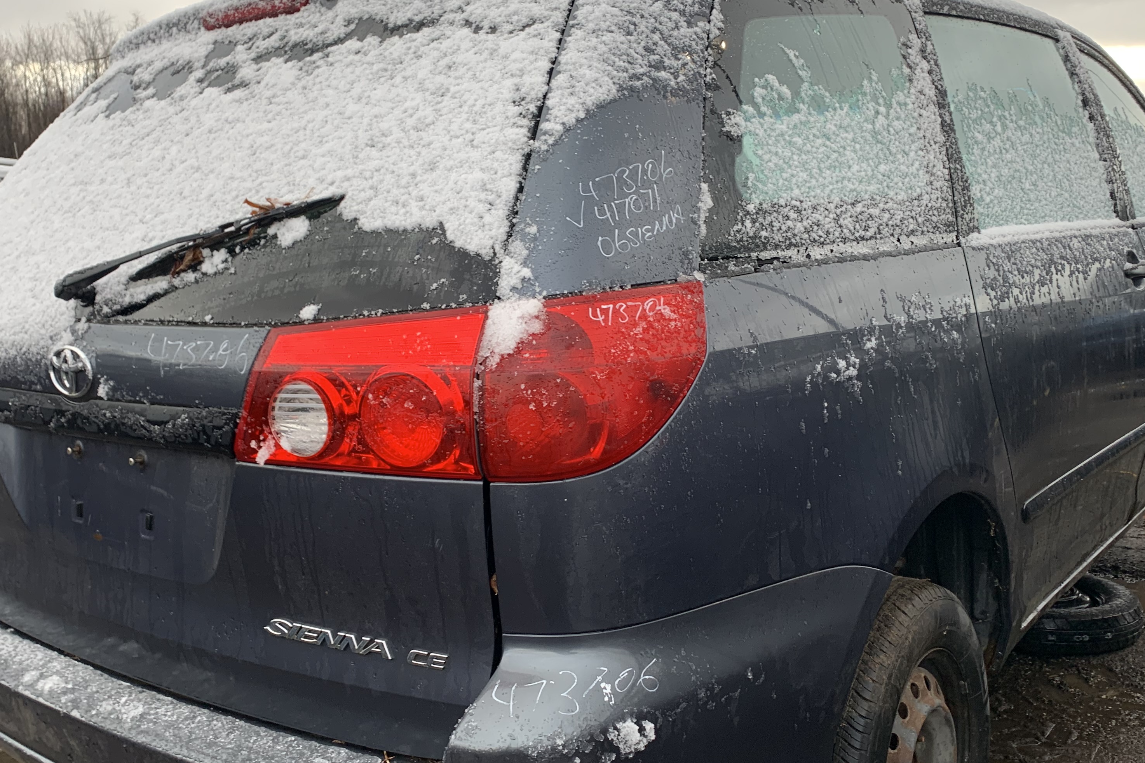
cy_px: 386
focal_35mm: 37
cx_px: 559
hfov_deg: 51.9
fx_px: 1177
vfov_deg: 35.9
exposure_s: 1/122
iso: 25
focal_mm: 4.25
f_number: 1.8
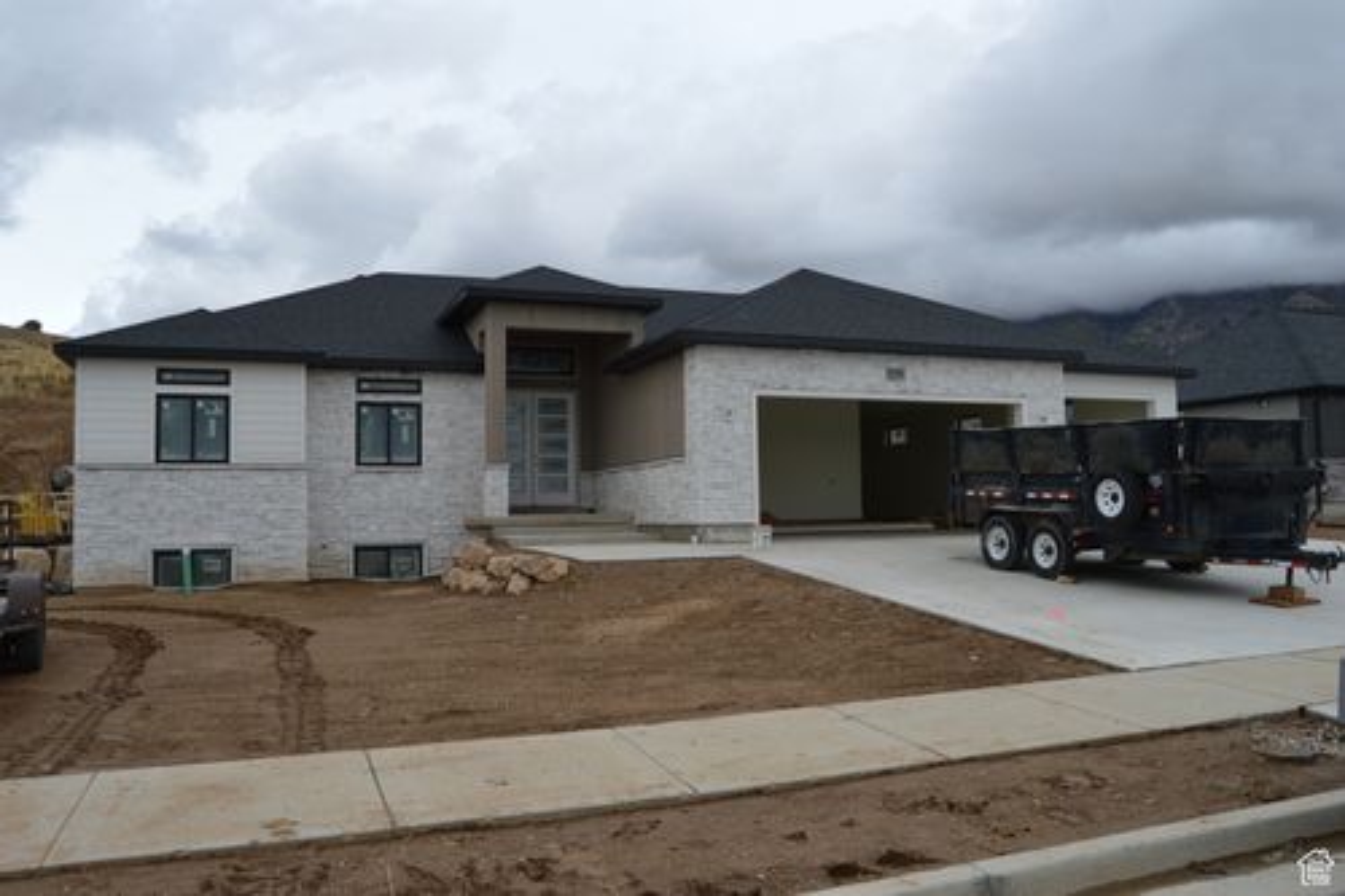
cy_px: 448
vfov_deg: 47.9
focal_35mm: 27
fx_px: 1008
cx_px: 672
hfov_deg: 67.4
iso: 100
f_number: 8
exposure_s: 1/250
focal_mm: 18
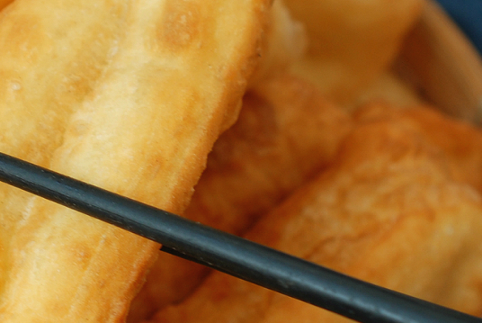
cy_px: 183
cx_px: 84
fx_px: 2400
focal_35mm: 179
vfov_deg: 7.7
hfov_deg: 11.4
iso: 100
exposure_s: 1/10
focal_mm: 40
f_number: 5.6
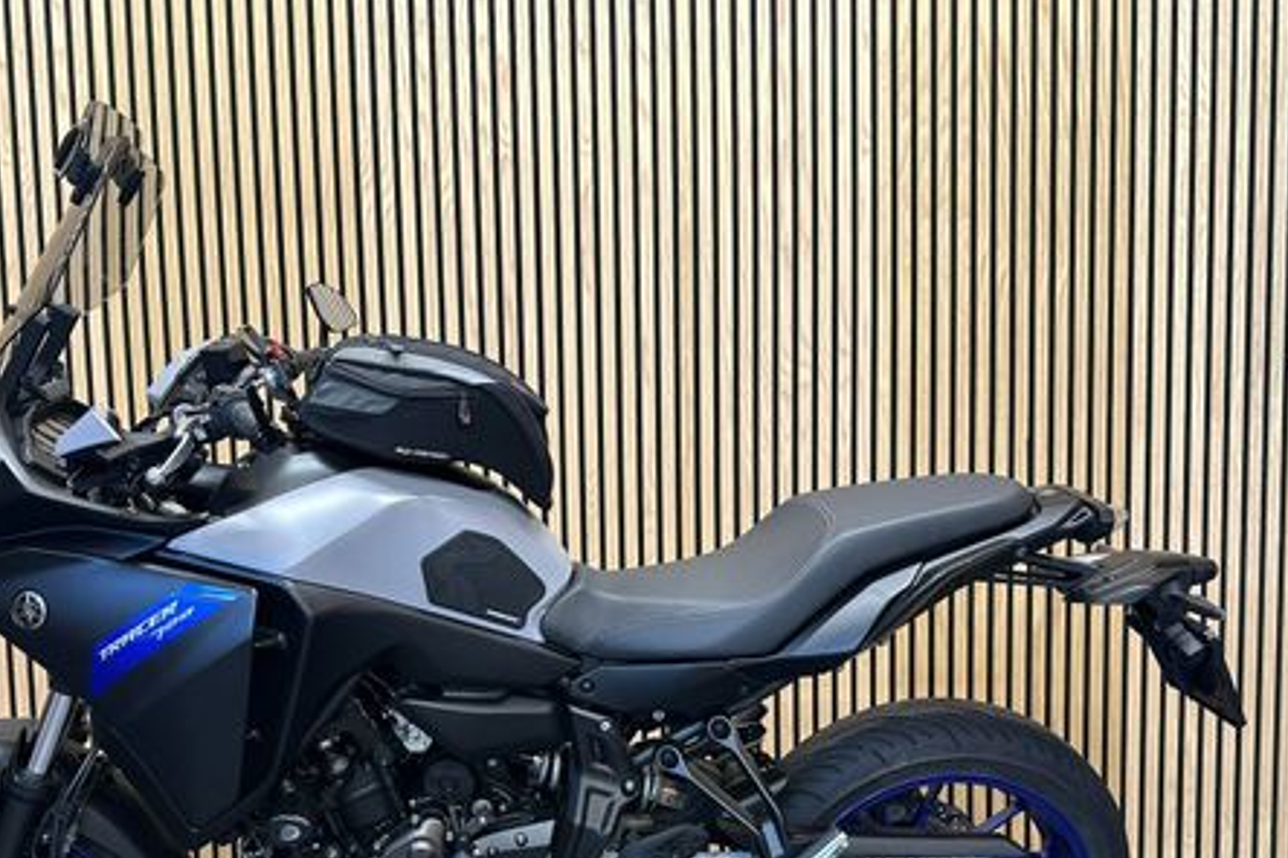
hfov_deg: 52.7
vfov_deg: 35.8
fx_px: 1288
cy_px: 672
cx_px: 511
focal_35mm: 36
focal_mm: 6.86
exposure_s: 1/50
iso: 160
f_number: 1.78
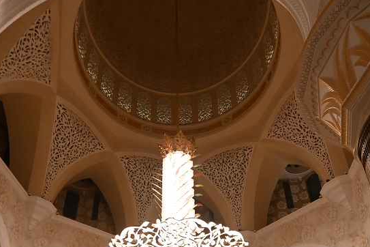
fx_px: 339
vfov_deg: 37.4
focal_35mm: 33
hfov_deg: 57.2
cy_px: 221
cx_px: 178
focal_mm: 12
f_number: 4
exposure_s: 1/125
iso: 1400
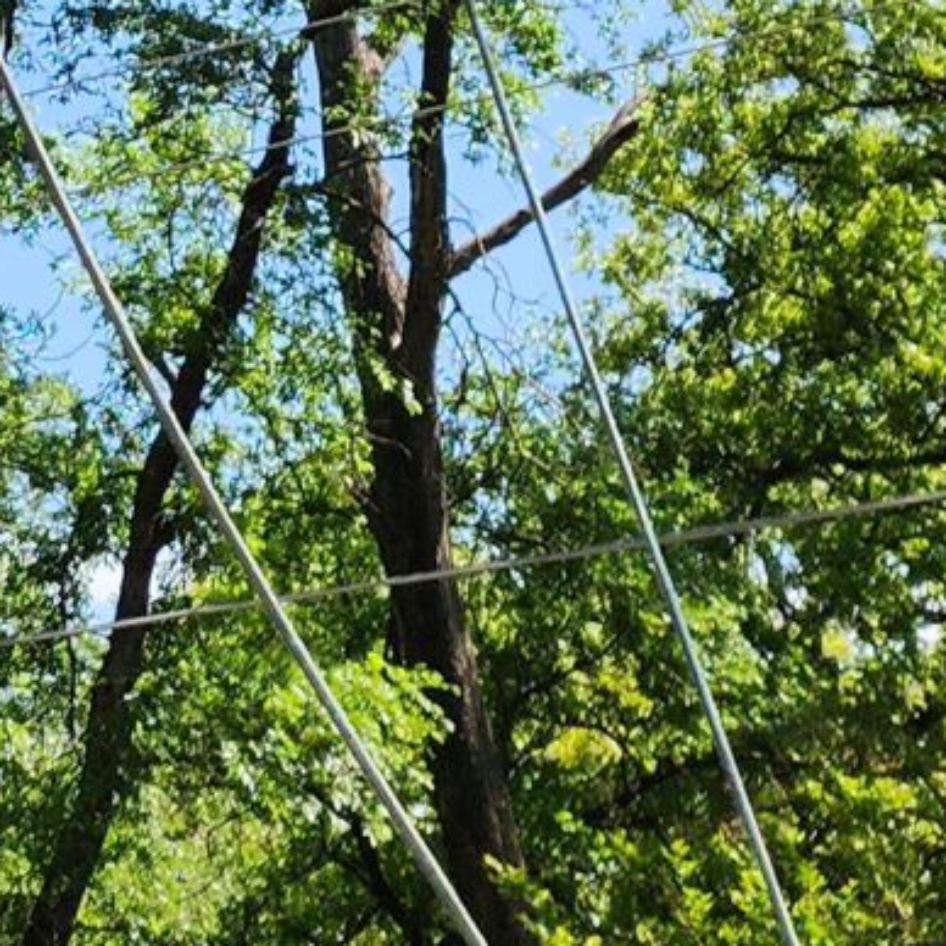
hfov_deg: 11.7
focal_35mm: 134
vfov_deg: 11.2
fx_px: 4143
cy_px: -1241
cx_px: -931
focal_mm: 6.4
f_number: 1.8
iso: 12
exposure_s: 1/631
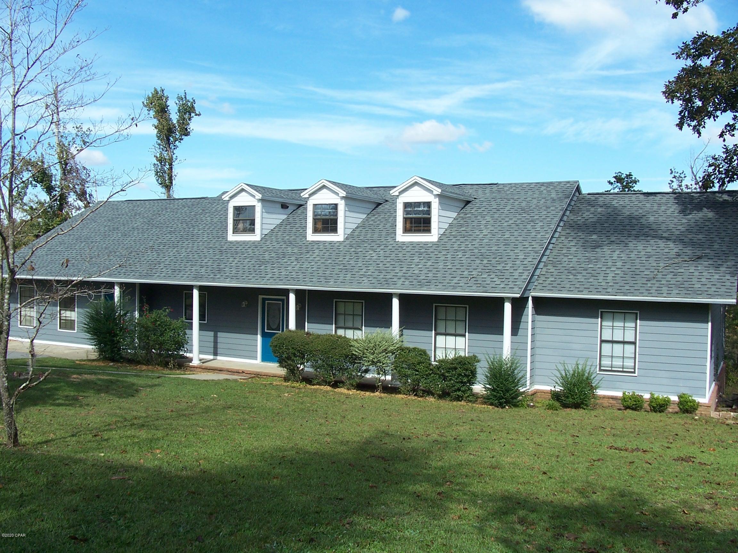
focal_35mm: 35
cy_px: 276
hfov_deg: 52.6
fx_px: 746
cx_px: 369
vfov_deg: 40.7
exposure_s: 1/500
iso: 80
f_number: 4
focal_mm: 6
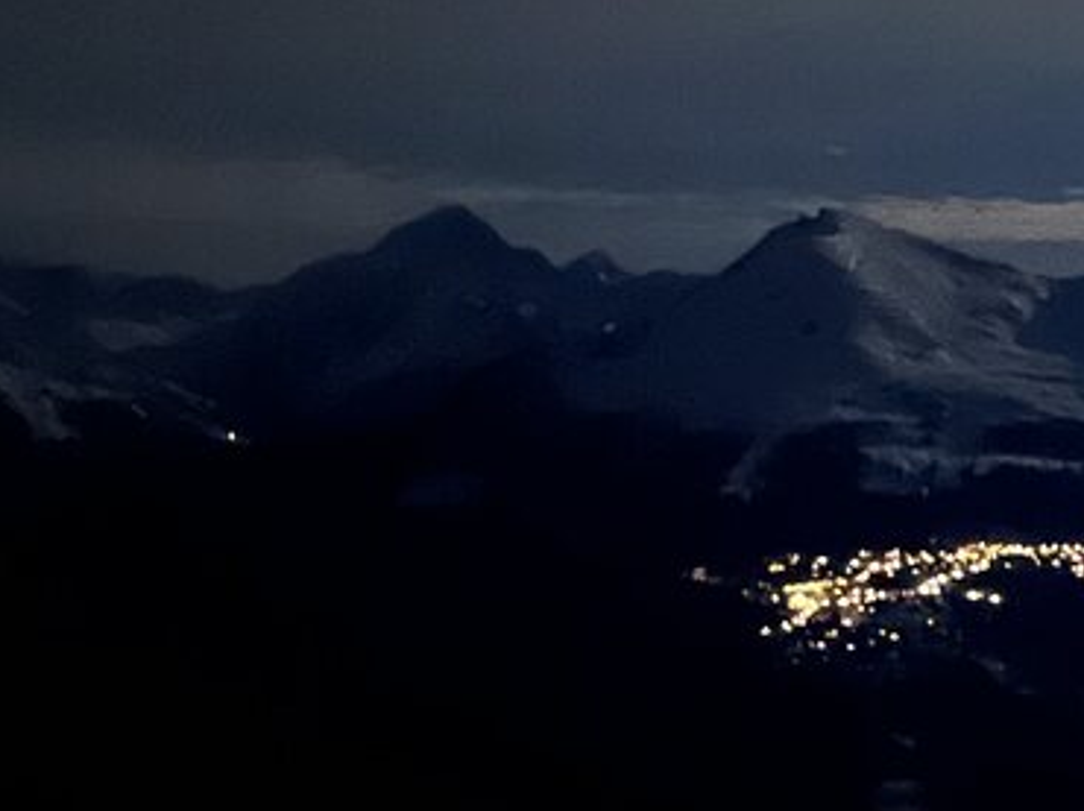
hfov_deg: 17.7
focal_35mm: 96
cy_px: 366
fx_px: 3004
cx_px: 1756
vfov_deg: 15.4
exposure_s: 1/5
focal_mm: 5.1
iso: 2500
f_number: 1.6
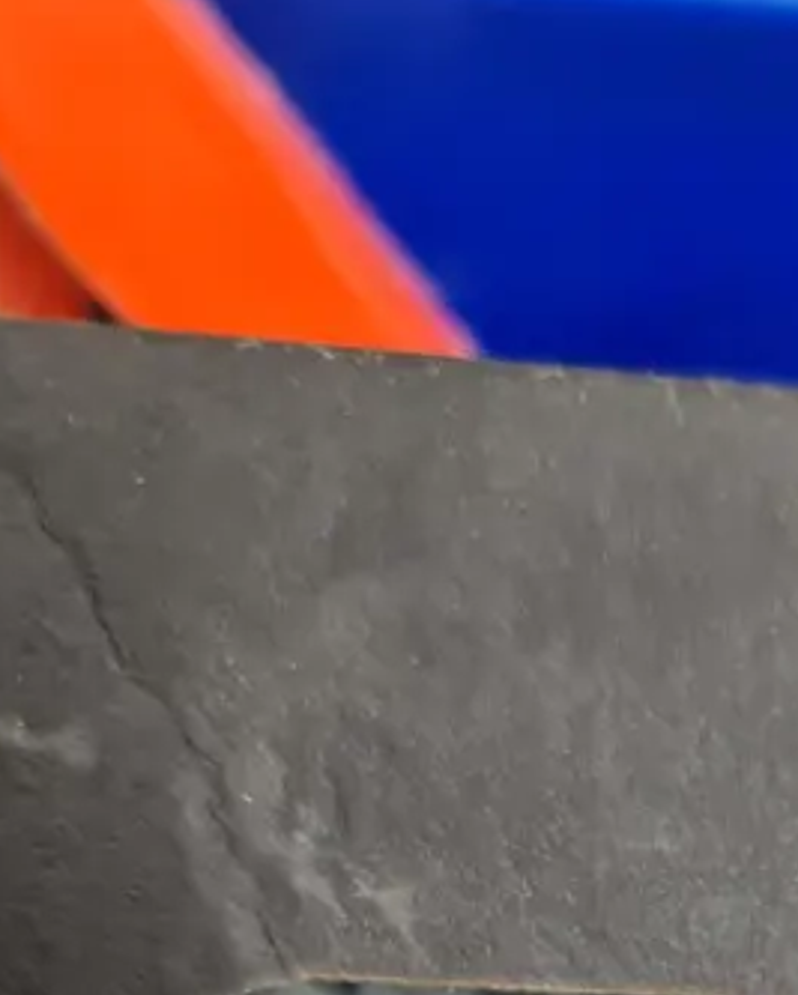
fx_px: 2211
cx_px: 935
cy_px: 1521
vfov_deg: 21.1
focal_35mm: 75
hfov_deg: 19.4
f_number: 1.8
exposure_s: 1/120
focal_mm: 7
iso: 125
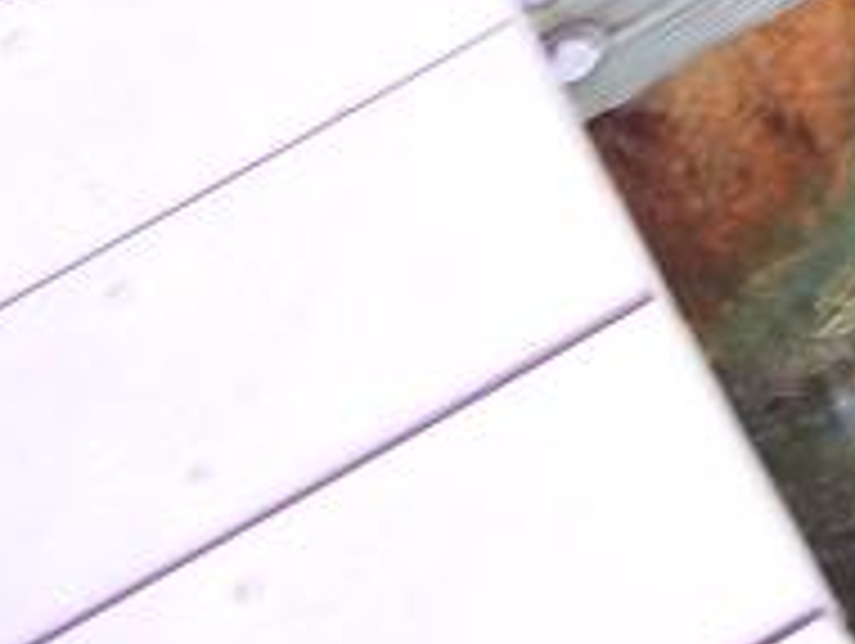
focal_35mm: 121
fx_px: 2992
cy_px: -423
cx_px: 1278
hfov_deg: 15.1
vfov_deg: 11.6
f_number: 3
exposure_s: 1/10
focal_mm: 6
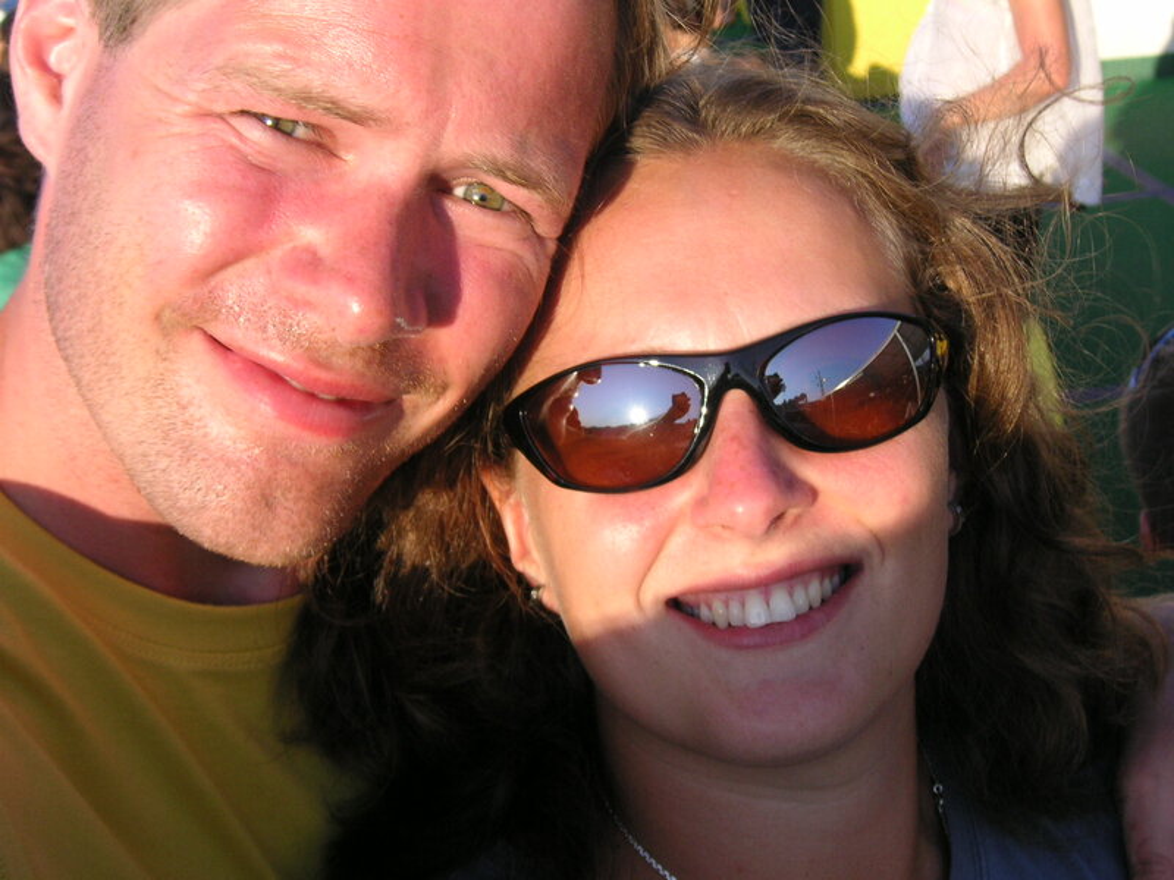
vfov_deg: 27.5
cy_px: 440
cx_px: 587
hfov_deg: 36.2
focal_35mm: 53
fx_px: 1797
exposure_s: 1/350
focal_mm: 8.9
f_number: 3.6
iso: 50
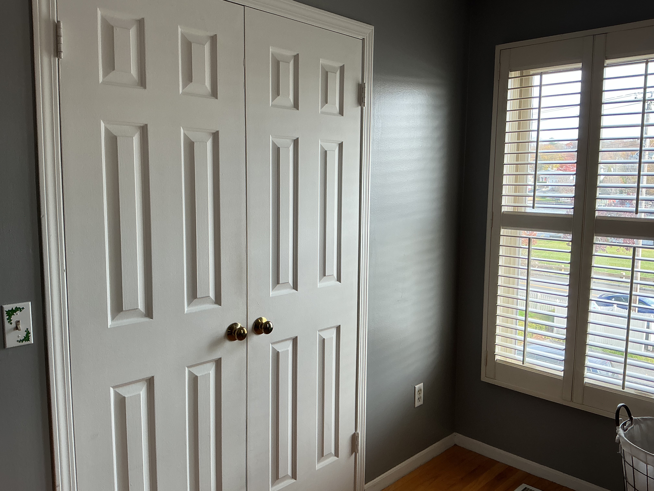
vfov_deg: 48.2
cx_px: 327
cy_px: 246
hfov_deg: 61.7
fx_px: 548
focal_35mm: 29
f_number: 1.8
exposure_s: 1/120
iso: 50
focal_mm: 3
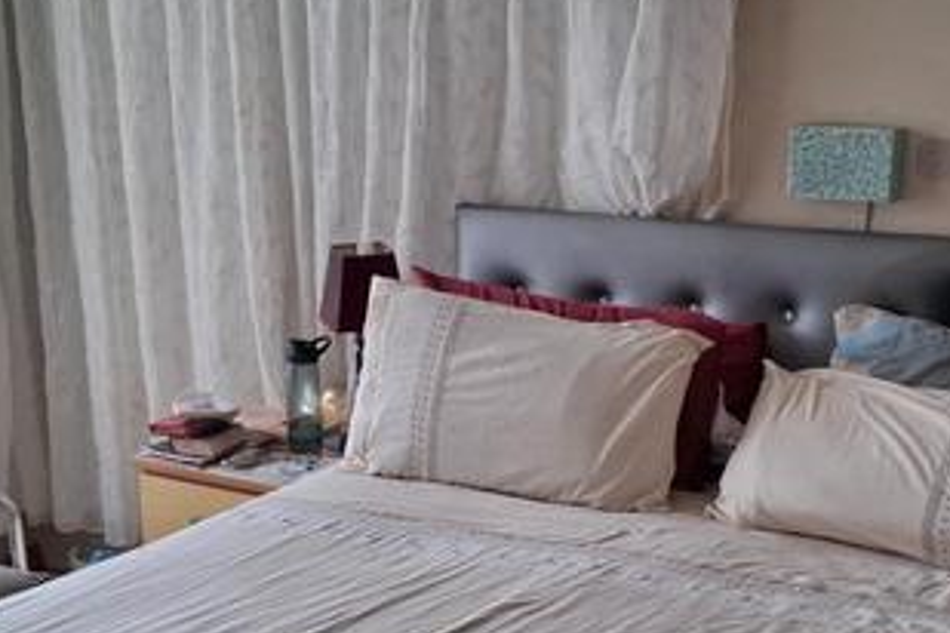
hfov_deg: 32.3
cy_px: 458
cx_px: 578
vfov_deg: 21.8
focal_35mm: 62
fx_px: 1636
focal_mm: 5.54
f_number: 1.8
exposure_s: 1/100
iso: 80
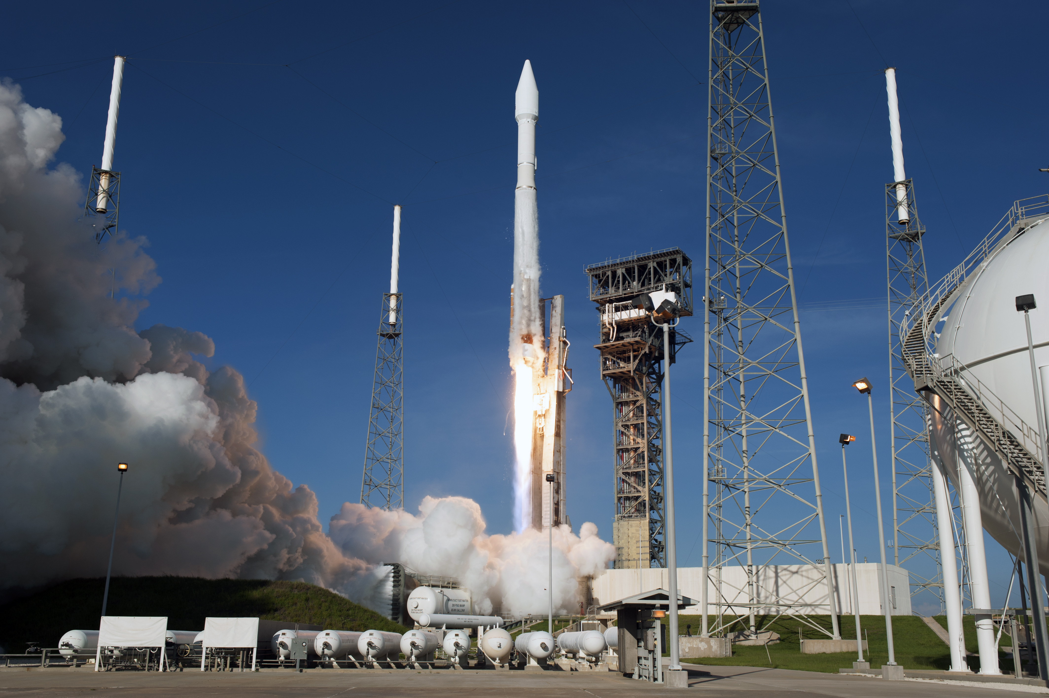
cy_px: 349
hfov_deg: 54.5
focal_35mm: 35
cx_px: 524
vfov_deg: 37.8
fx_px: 1019
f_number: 9
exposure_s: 1/1000
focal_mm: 35
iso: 200
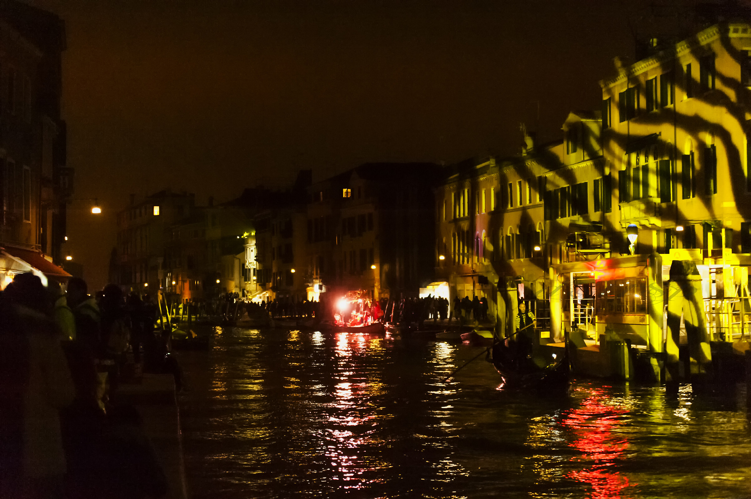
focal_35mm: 78
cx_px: 376
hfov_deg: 26.0
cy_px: 250
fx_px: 1626
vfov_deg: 17.5
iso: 12800
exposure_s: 1/100
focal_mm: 78
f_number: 2.8
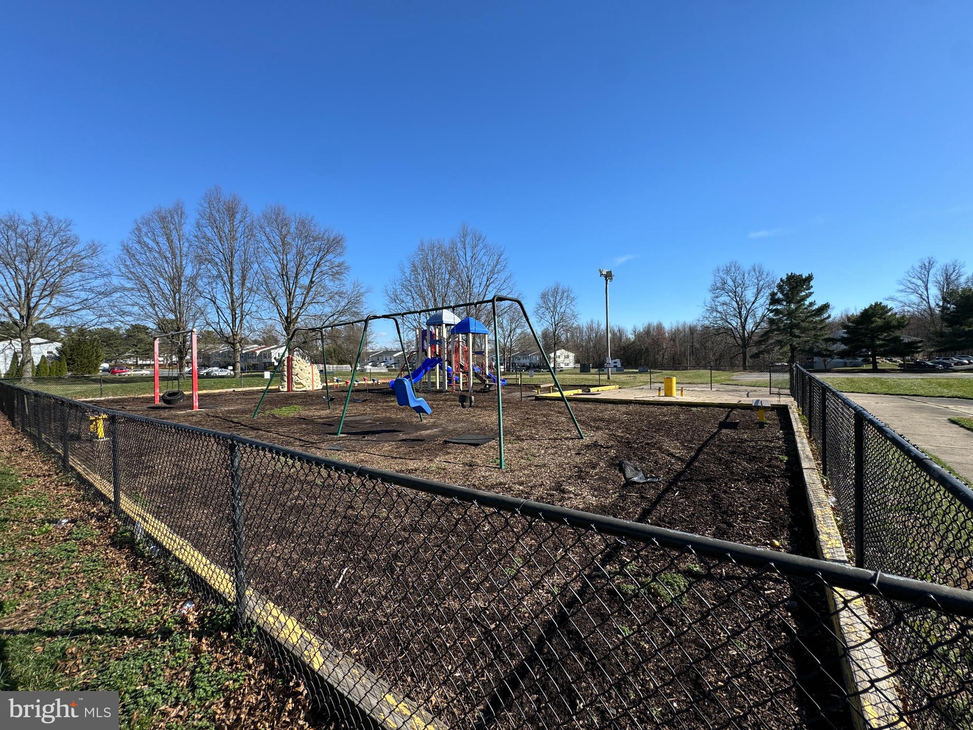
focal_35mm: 14
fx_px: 394
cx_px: 486
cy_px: 365
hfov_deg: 102.1
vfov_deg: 85.7
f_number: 2.2
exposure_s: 1/910
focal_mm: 2.22
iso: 50
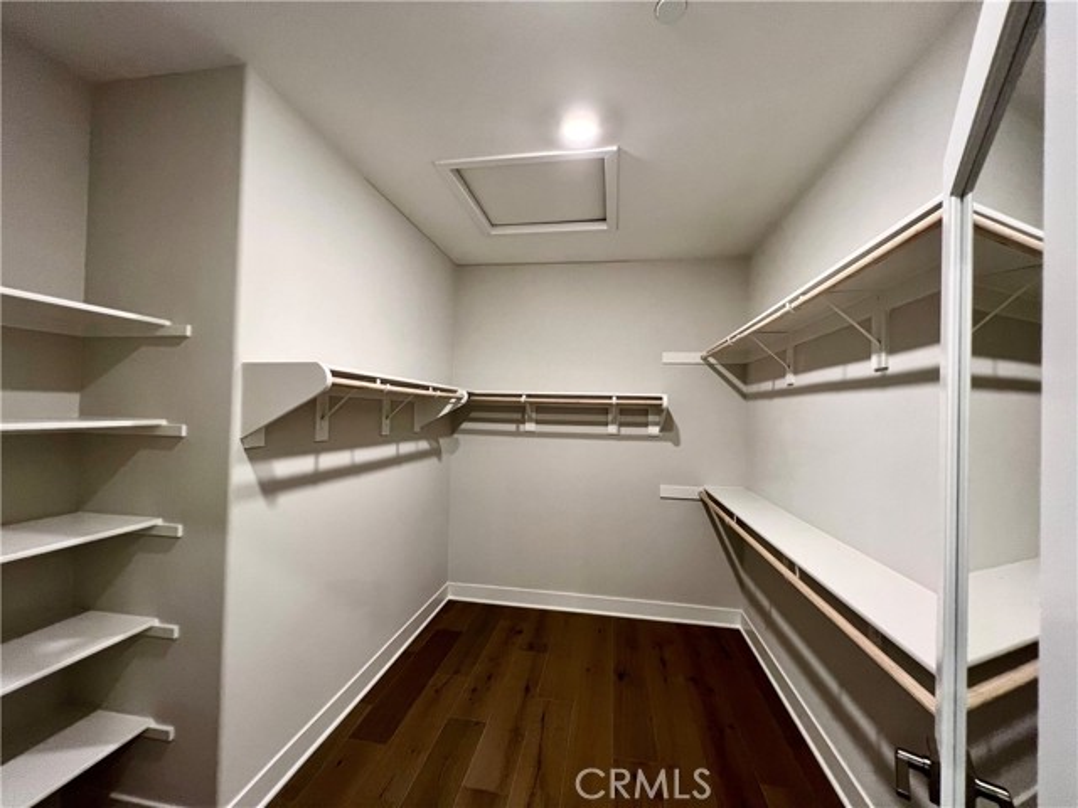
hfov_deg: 106.2
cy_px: 404
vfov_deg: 89.9
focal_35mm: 13
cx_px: 539
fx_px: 405
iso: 200
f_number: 1.8
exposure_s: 1/60
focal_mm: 1.57
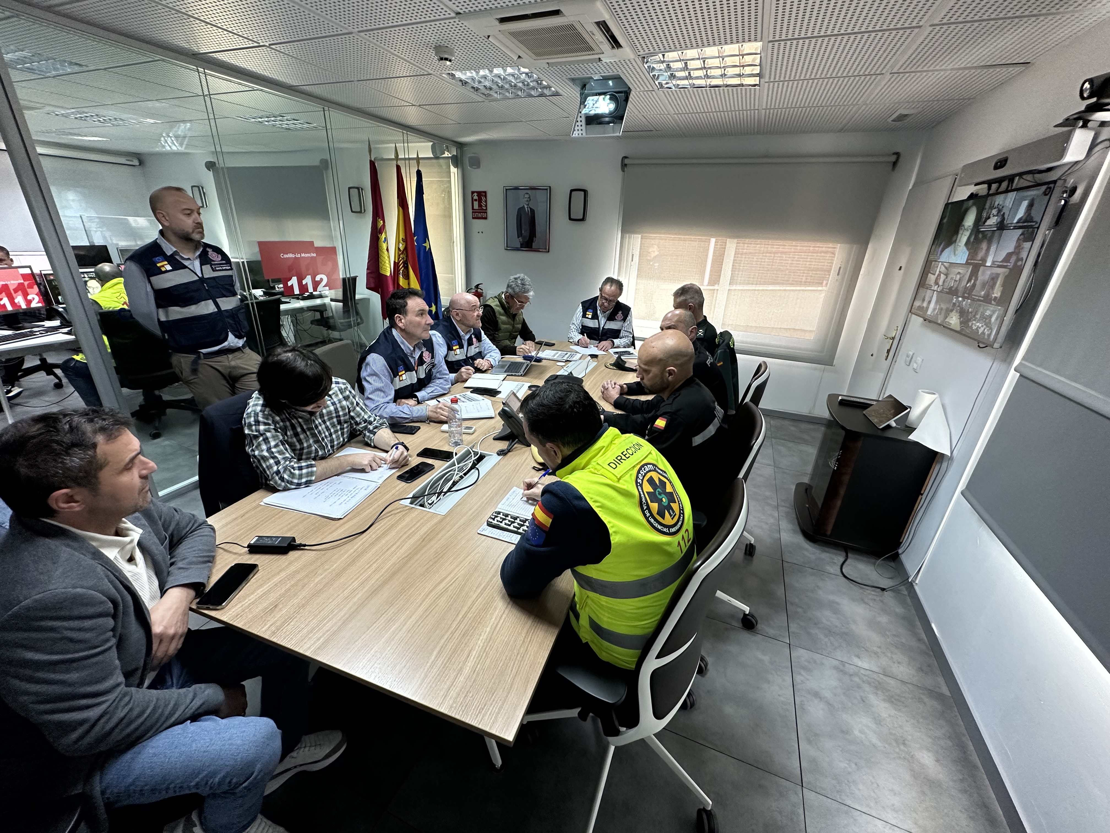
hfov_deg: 102.1
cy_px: 416
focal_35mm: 14
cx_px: 555
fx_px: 449
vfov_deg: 85.7
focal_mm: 2.22
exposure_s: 1/100
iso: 250
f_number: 2.2
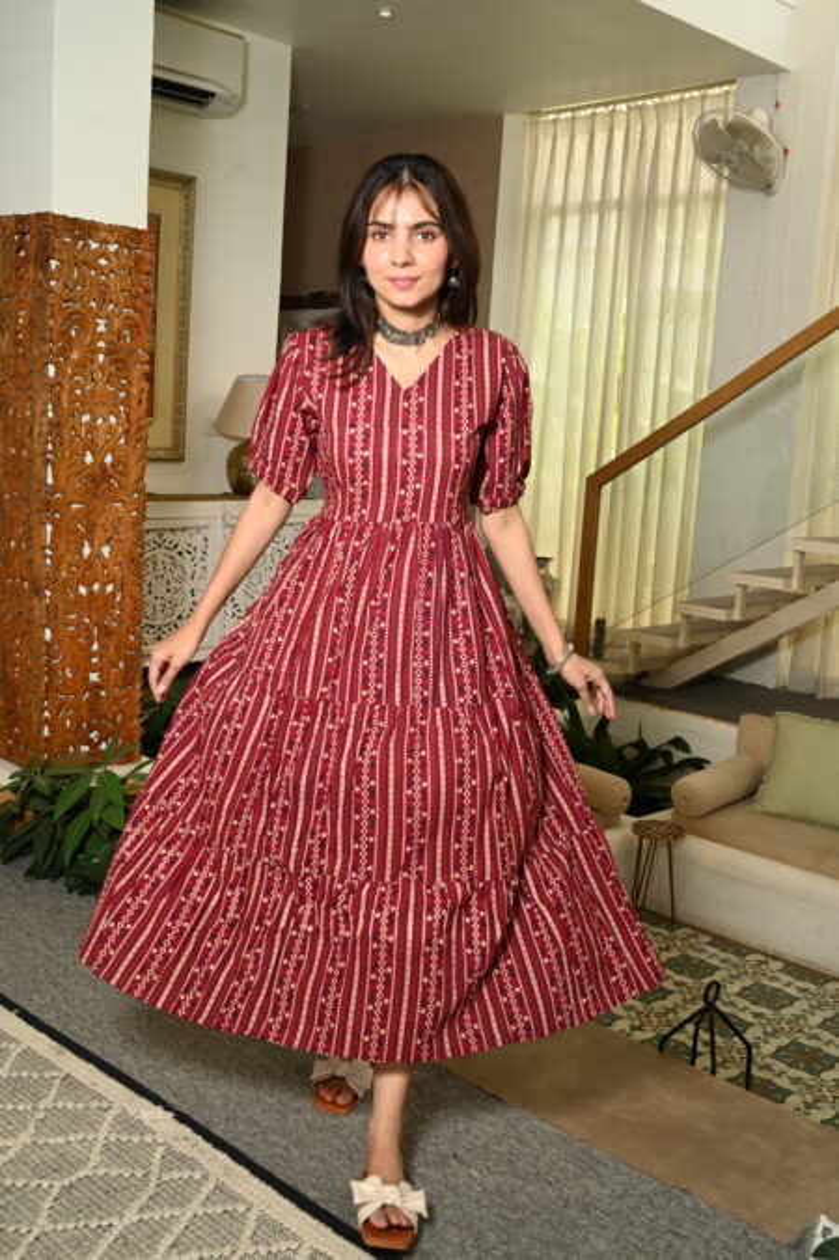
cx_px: 420
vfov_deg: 53.2
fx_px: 1260
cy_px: 630
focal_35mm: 36
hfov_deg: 36.8
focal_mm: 36
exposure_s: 1/160
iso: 640
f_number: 7.1
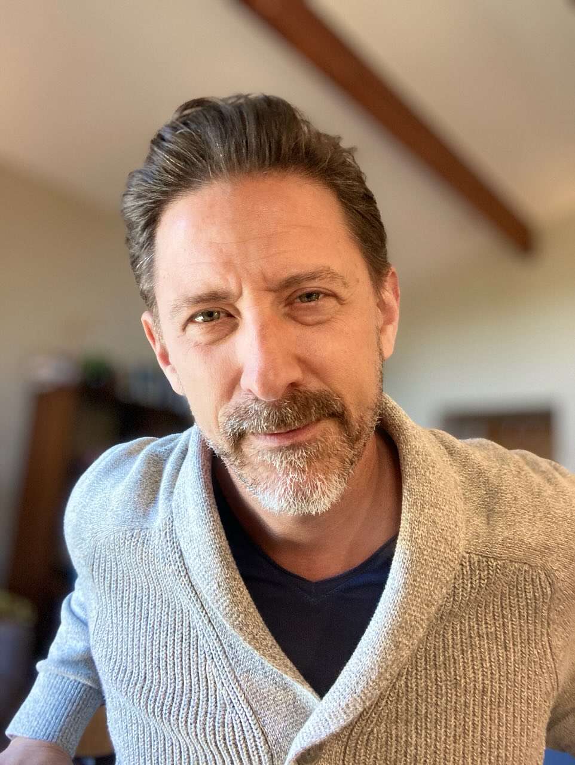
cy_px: 382
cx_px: 288
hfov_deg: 44.2
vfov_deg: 56.8
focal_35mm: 32
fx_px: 708
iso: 250
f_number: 2.2
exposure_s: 1/60
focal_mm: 2.87
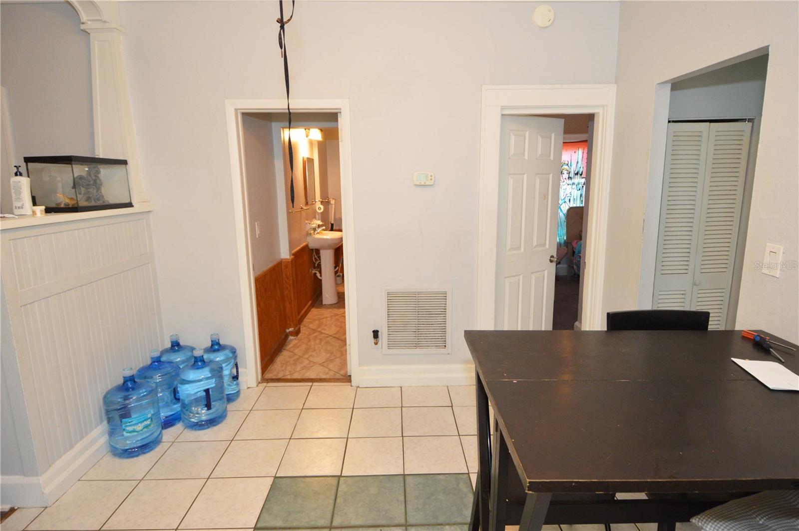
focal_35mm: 18
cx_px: 400
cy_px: 266
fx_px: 399
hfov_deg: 90.1
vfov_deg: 67.3
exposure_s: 1/60
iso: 900
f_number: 4
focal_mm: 12
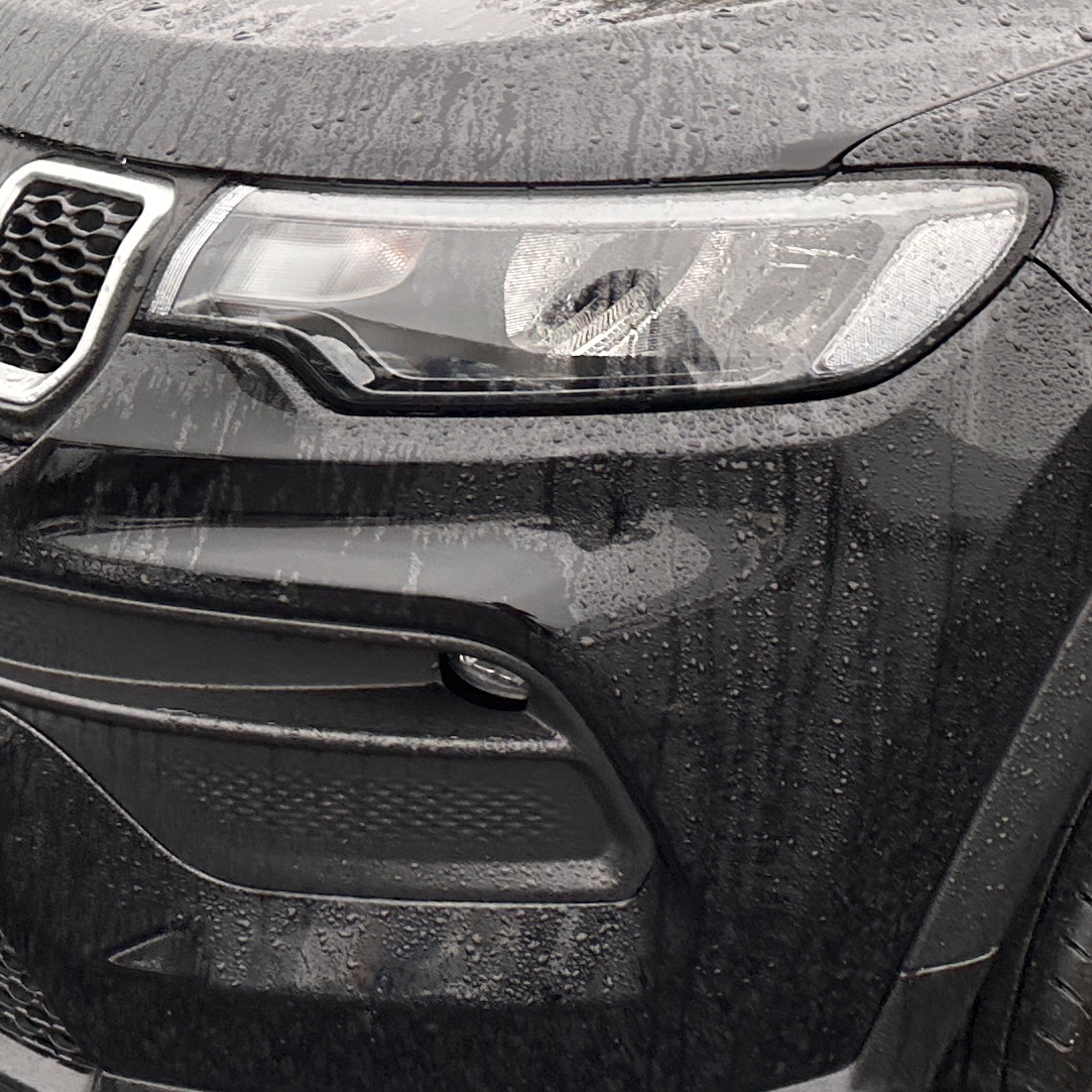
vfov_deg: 21.6
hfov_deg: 21.3
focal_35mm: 79
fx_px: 2820
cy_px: 190
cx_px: 1061
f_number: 1.78
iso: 125
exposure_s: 1/121
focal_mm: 6.86
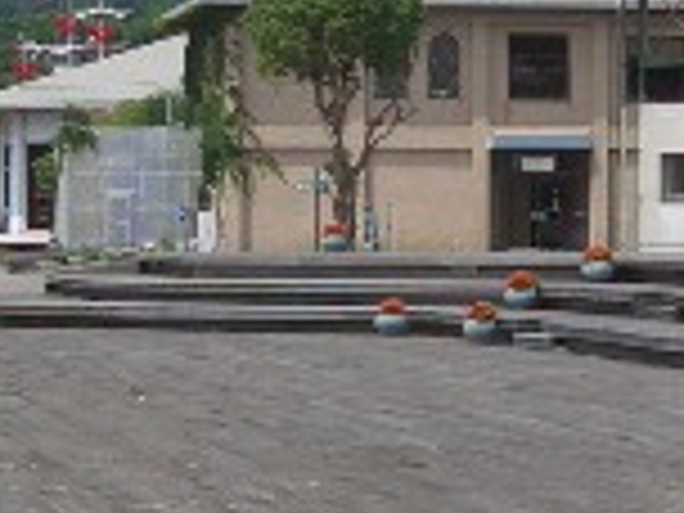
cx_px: 328
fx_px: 3003
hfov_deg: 13.0
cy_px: 189
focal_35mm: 152
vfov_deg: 9.8
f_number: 4
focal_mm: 4.8
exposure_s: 1/640
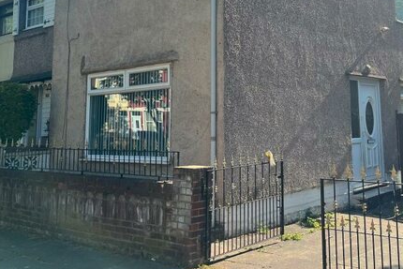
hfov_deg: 43.9
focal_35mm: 44
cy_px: 43
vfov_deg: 29.6
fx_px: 493
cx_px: 266
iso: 50
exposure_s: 1/1721
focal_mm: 5.1
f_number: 1.6
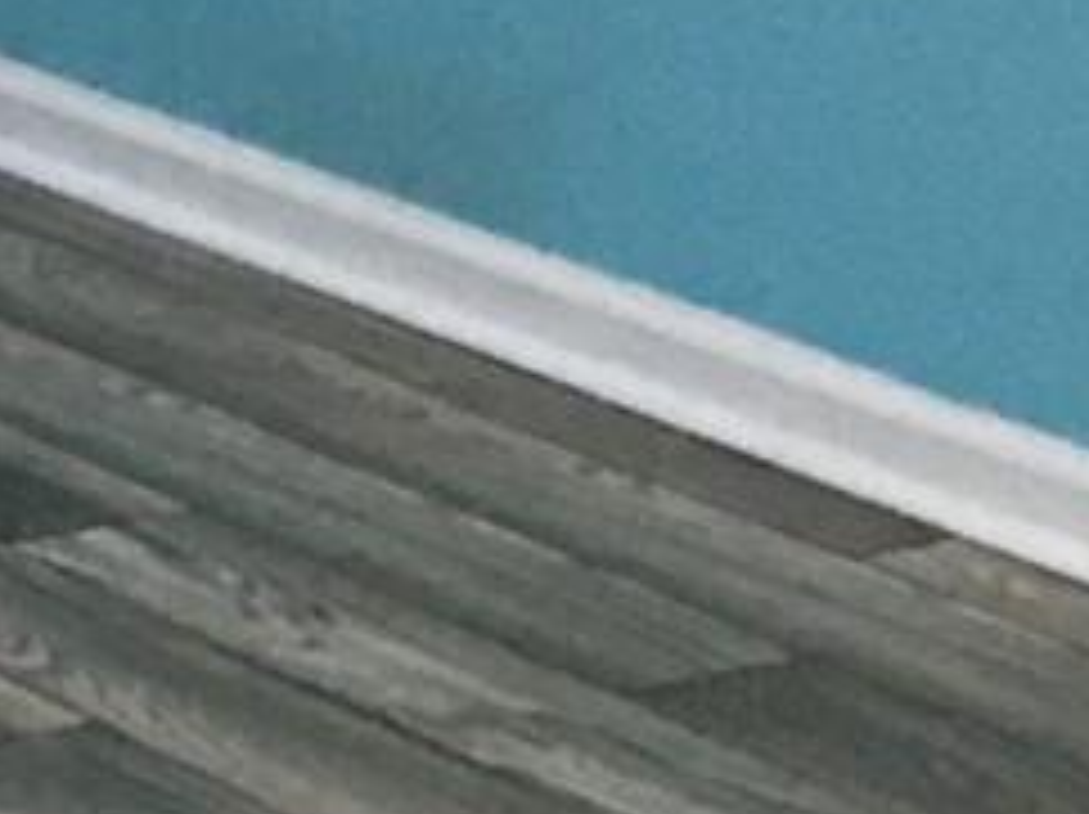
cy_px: 418
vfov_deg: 7.7
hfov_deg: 9.3
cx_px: -1449
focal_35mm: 192
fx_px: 6034
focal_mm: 4.15
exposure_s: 1/30
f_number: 2.2
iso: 160
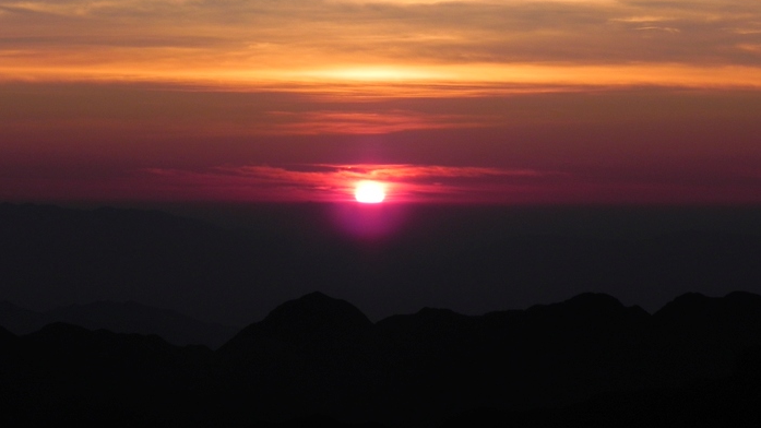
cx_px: 380
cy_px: 165
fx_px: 2583
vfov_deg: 9.5
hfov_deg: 16.8
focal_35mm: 128
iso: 160
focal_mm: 20.8
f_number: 7.1
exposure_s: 1/305
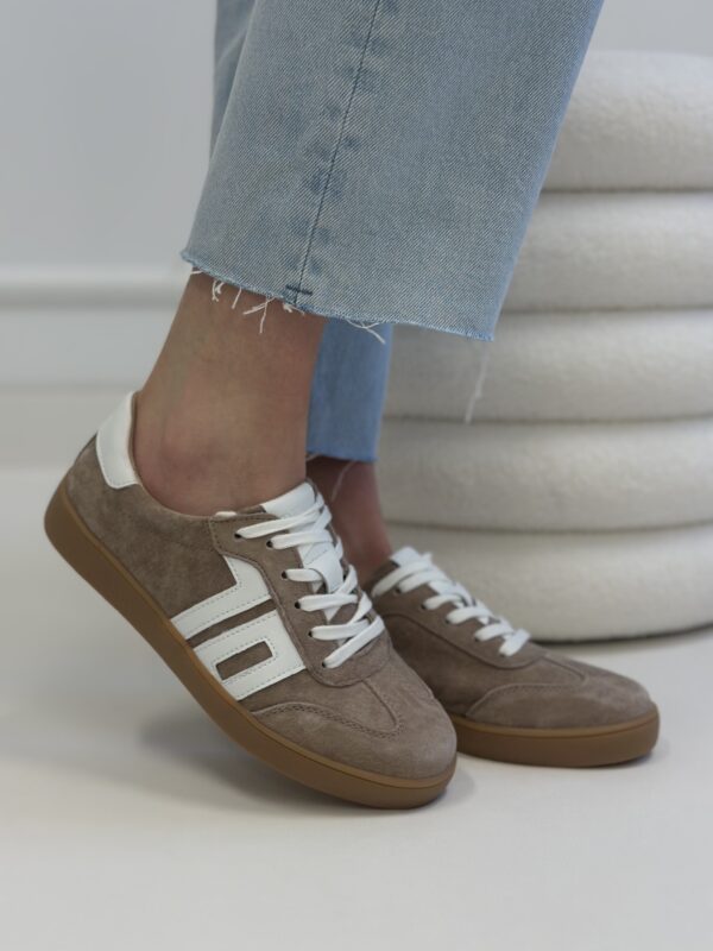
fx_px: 1318
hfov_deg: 30.3
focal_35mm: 48
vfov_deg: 39.7
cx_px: 356
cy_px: 476
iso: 100
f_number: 1.78
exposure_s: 1/100
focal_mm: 6.86
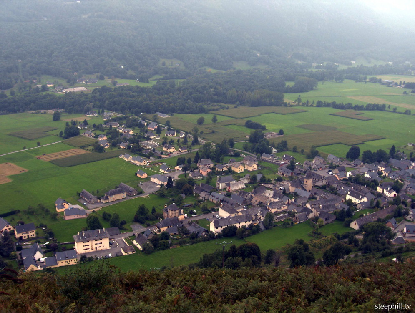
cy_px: 156
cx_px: 208
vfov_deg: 36.9
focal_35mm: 39
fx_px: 468
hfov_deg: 47.8
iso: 100
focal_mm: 8
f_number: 4.8
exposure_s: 1/159
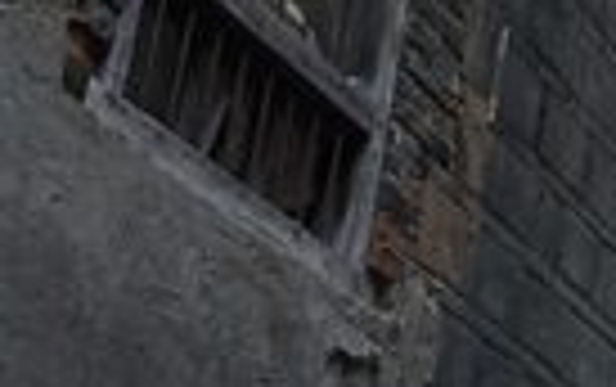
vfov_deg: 8.0
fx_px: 2723
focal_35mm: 162
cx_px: 1183
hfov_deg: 11.7
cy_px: -176
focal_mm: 29
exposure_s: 1/160
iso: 2000
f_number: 3.5
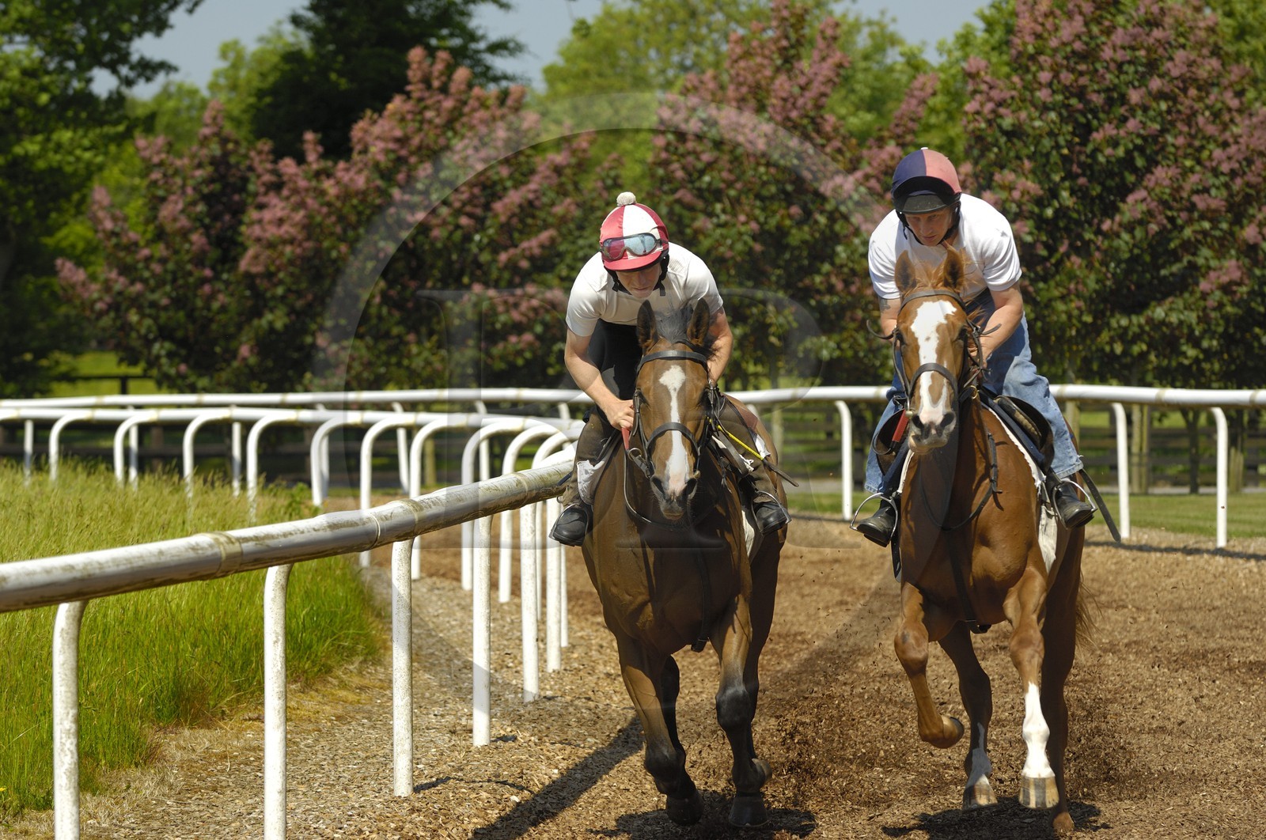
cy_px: 420
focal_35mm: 180
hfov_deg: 11.4
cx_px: 633
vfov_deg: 7.6
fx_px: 6321
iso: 100
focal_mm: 120
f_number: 4.5
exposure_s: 1/640
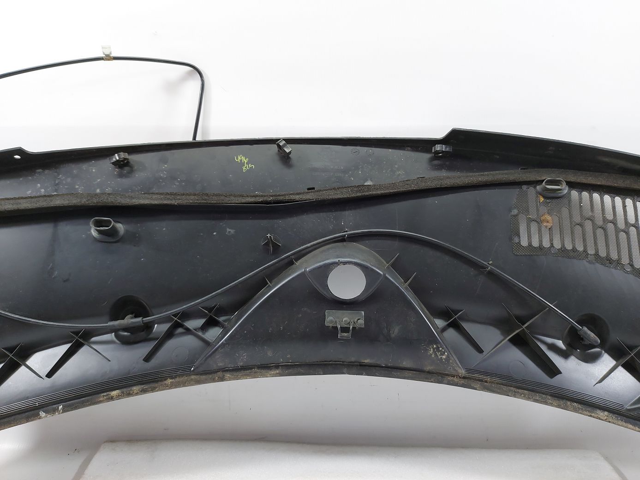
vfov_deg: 56.8
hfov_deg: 71.6
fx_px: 444
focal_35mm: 24
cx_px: 320
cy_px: 240
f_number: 1.8
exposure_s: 1/50
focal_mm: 5.23
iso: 100
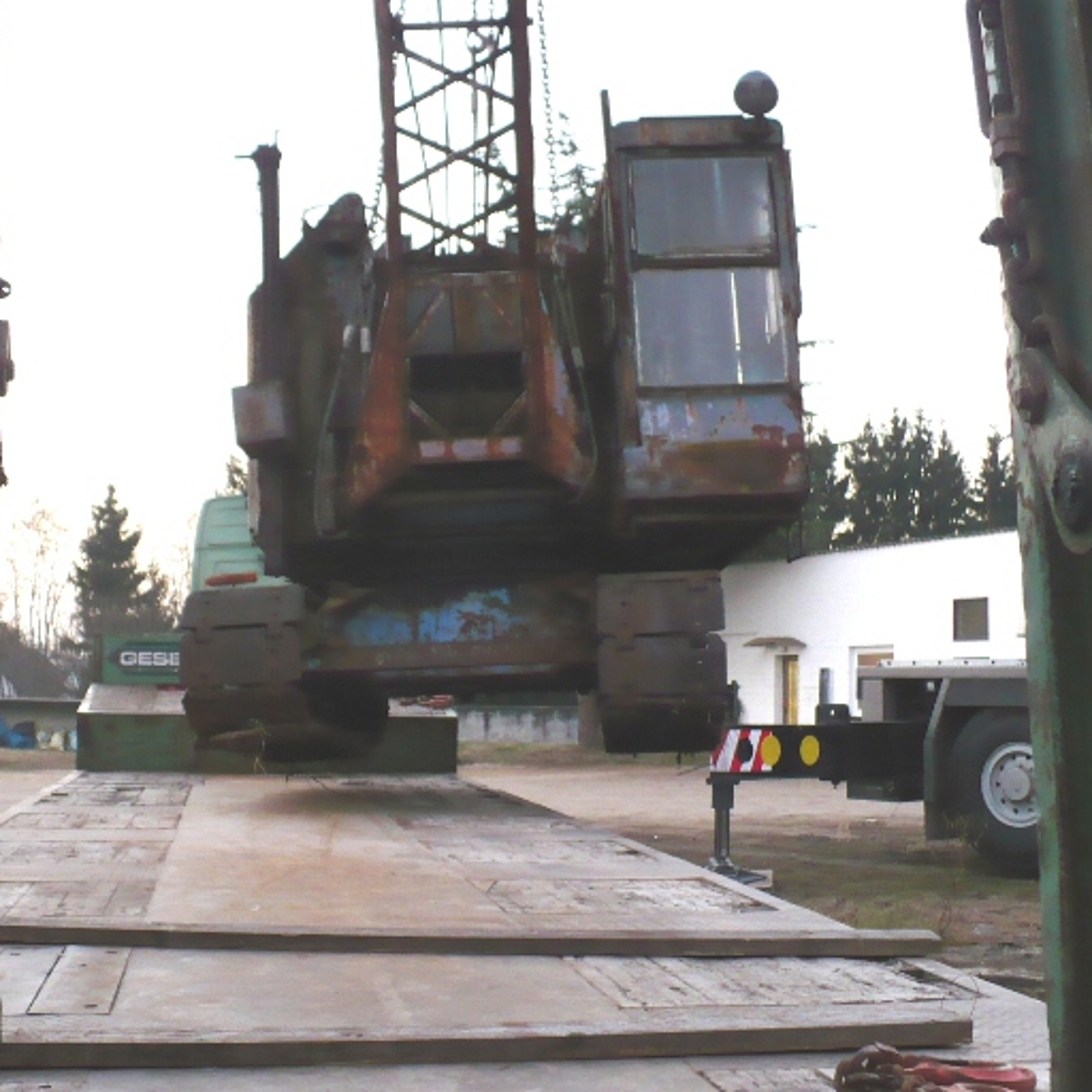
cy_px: 540
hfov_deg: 36.6
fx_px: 1642
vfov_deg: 36.8
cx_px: 405
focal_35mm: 46
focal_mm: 6.1
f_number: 2.8
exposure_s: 1/30
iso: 200
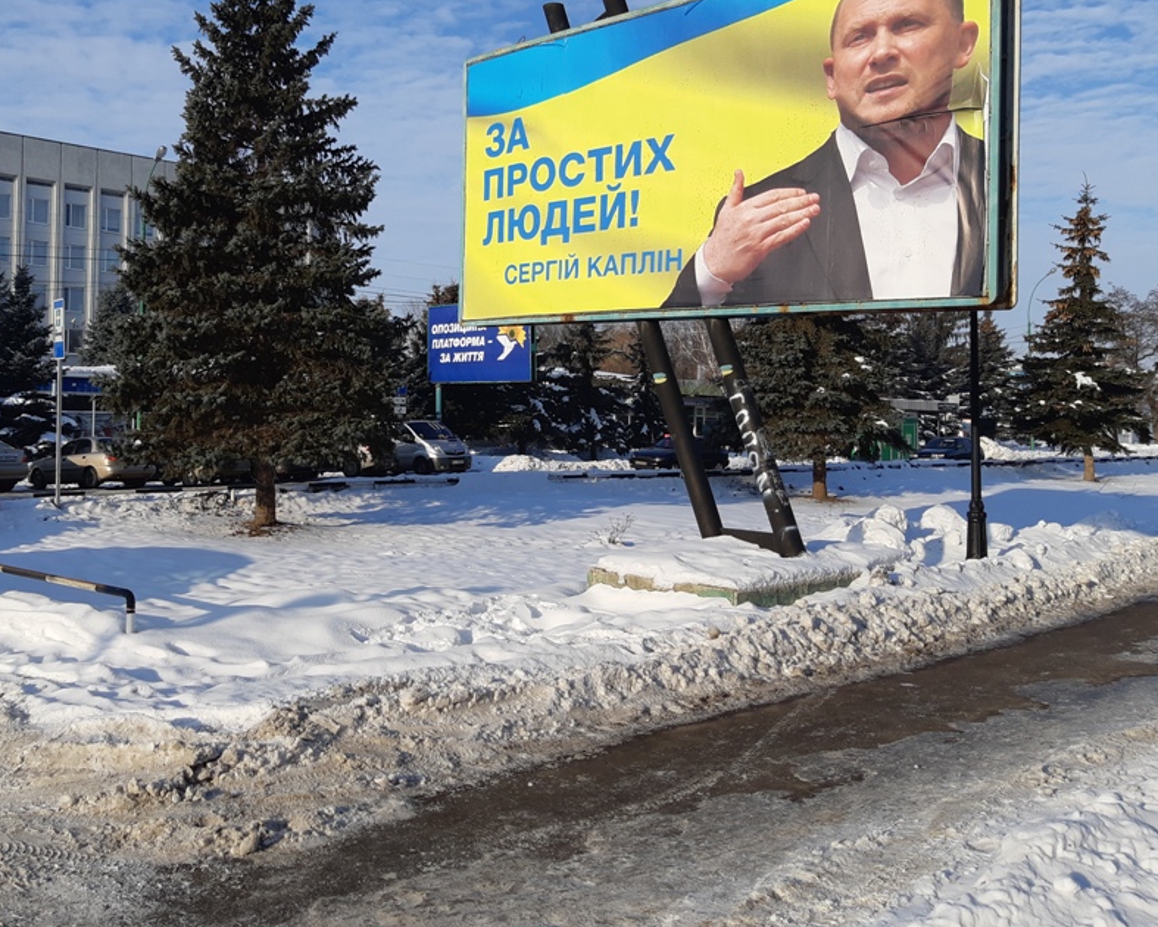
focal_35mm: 33
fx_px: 1131
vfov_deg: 44.3
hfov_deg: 53.8
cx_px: 455
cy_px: 372
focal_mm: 3.93
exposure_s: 1/2703
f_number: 1.7
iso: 40
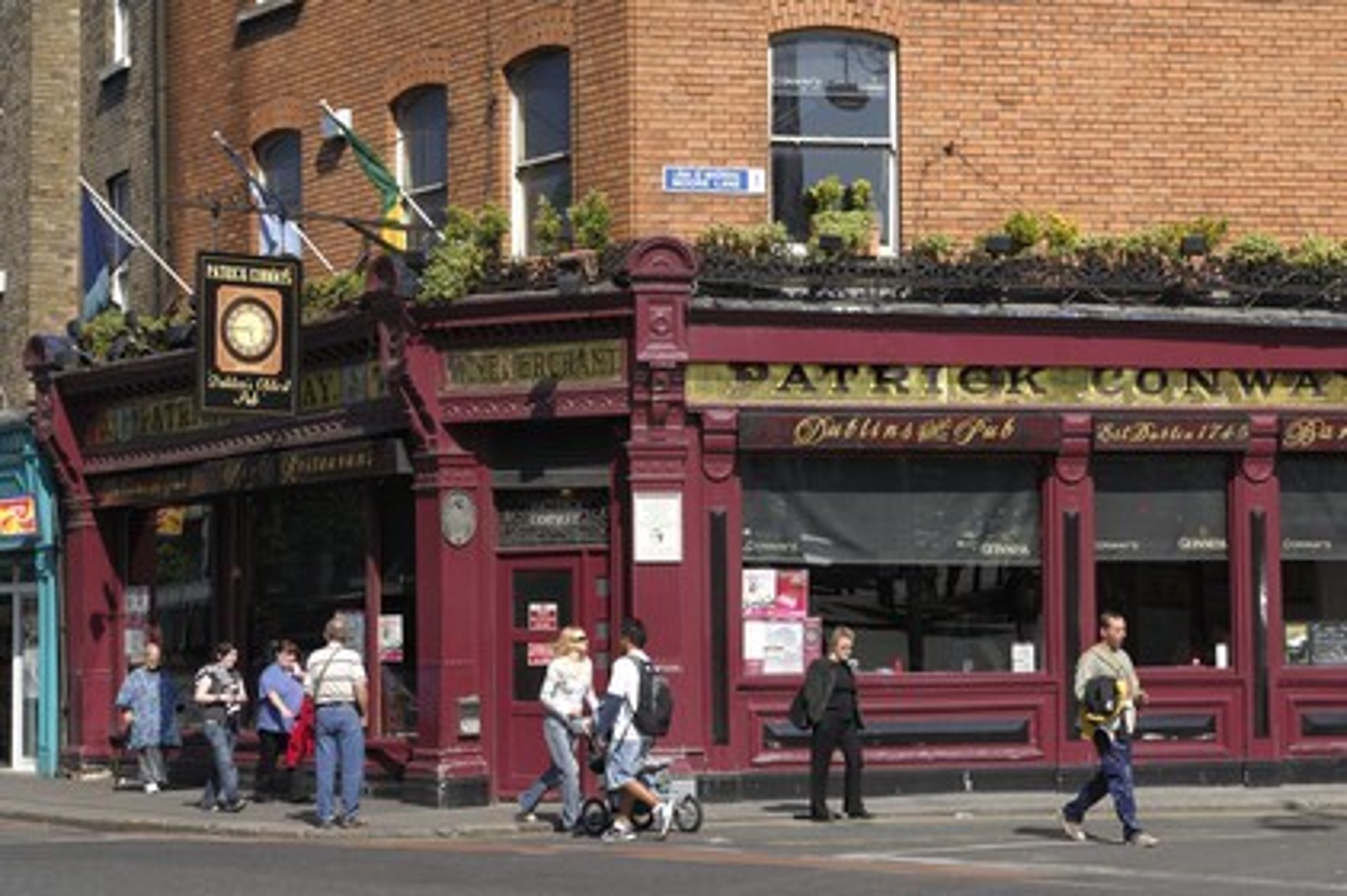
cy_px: 448
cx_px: 674
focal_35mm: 84
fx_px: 3140
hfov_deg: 24.2
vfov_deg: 16.2
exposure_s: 1/200
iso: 100
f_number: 7.1
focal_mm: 56
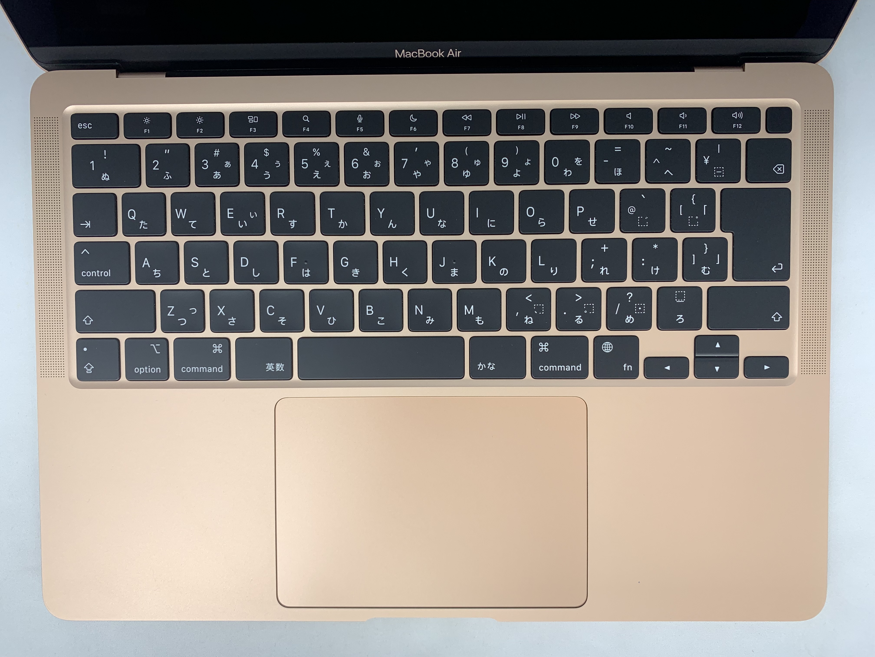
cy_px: 328
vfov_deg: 53.1
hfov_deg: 67.3
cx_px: 438
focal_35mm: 26
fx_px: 657
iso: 25
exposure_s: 1/348
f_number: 1.8
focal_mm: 4.25
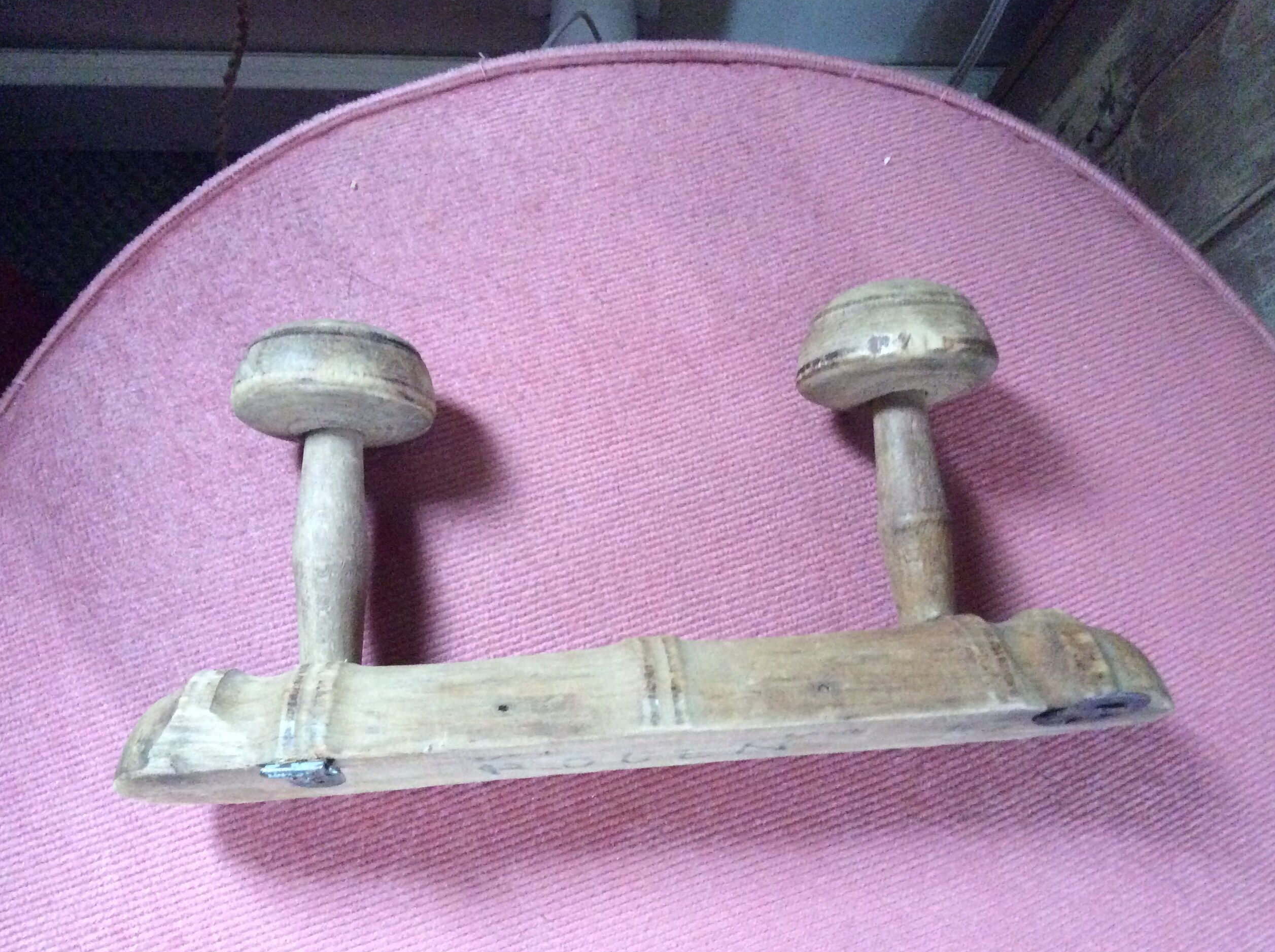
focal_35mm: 33
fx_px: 1214
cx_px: 633
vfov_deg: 42.8
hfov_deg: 55.4
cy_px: 480
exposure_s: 1/17
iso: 500
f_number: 2.4
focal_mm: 3.3
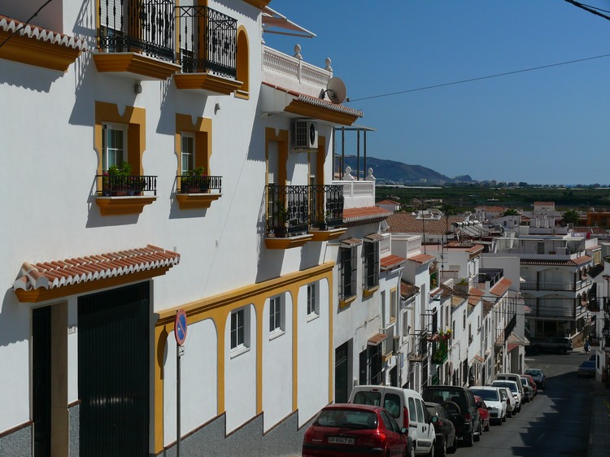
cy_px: 228
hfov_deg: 27.8
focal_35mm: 70
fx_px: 1233
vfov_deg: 21.0
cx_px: 305
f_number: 5.6
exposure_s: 1/400
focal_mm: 14.7
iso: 100
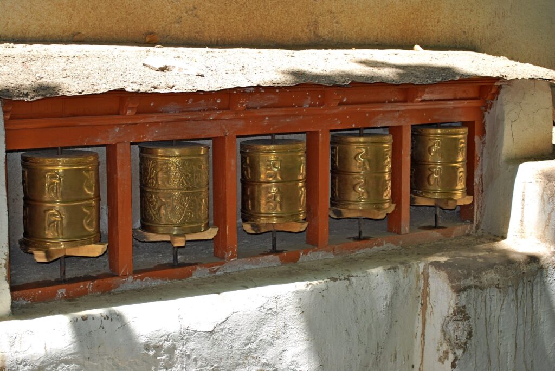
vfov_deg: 21.6
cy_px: 186
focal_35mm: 63
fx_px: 972
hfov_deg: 31.9
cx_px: 278
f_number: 5.3
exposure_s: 1/125
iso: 100
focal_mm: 42
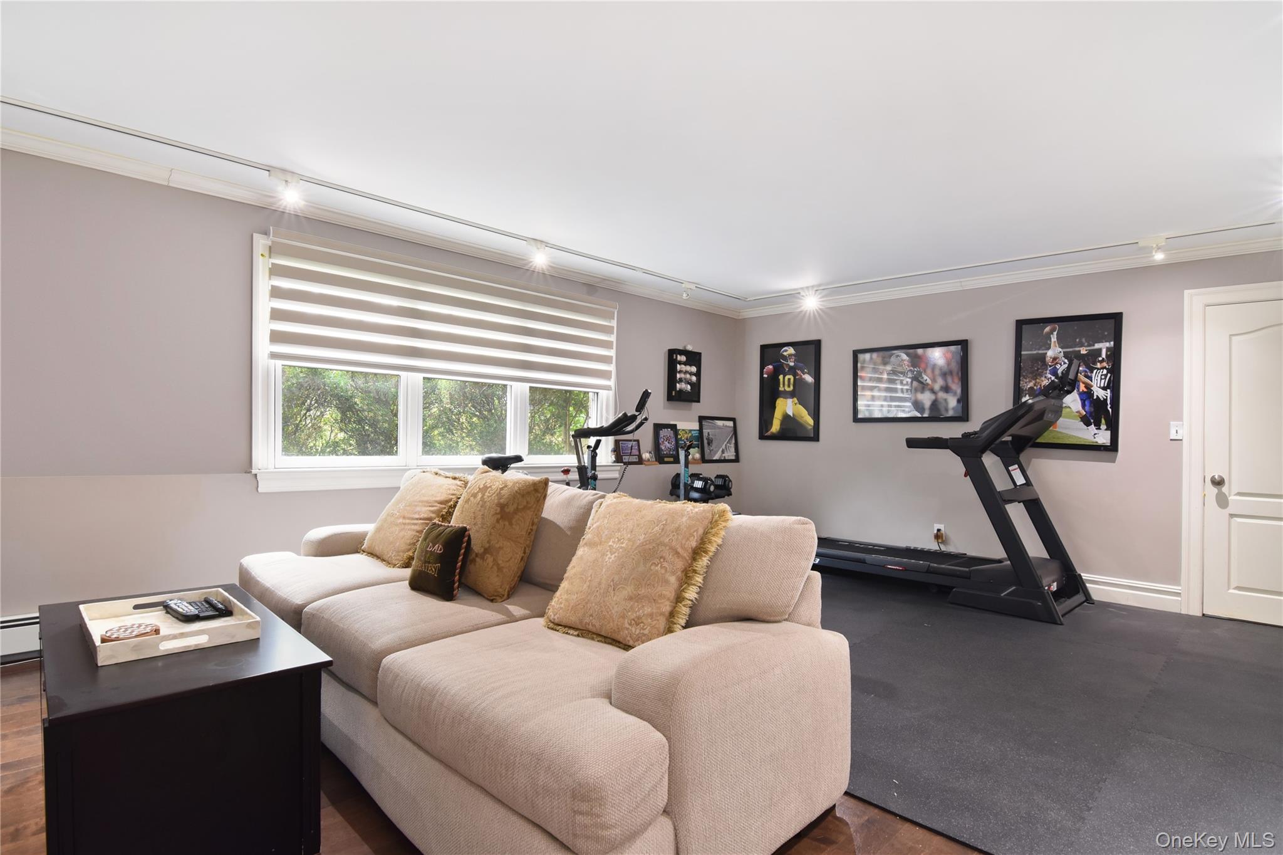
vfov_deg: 72.0
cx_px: 642
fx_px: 588
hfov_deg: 95.0
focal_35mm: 16
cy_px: 428
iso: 640
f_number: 8
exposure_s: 1/25
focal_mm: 11
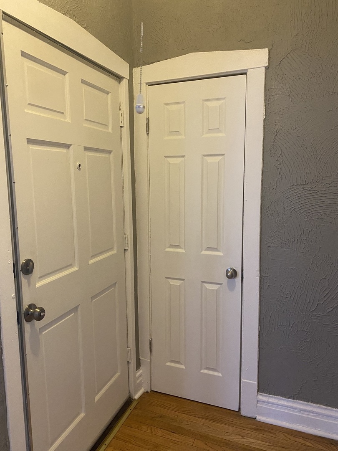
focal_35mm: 26
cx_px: 169
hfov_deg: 53.1
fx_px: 338
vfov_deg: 67.3
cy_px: 226
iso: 400
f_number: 1.8
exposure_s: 1/60
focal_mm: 4.25
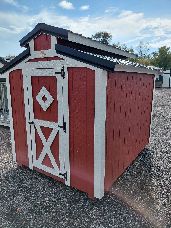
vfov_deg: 69.4
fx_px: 165
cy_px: 114
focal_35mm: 25
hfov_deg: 54.9
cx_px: 86
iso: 50
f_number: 1.8
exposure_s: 1/2153
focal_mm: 4.69
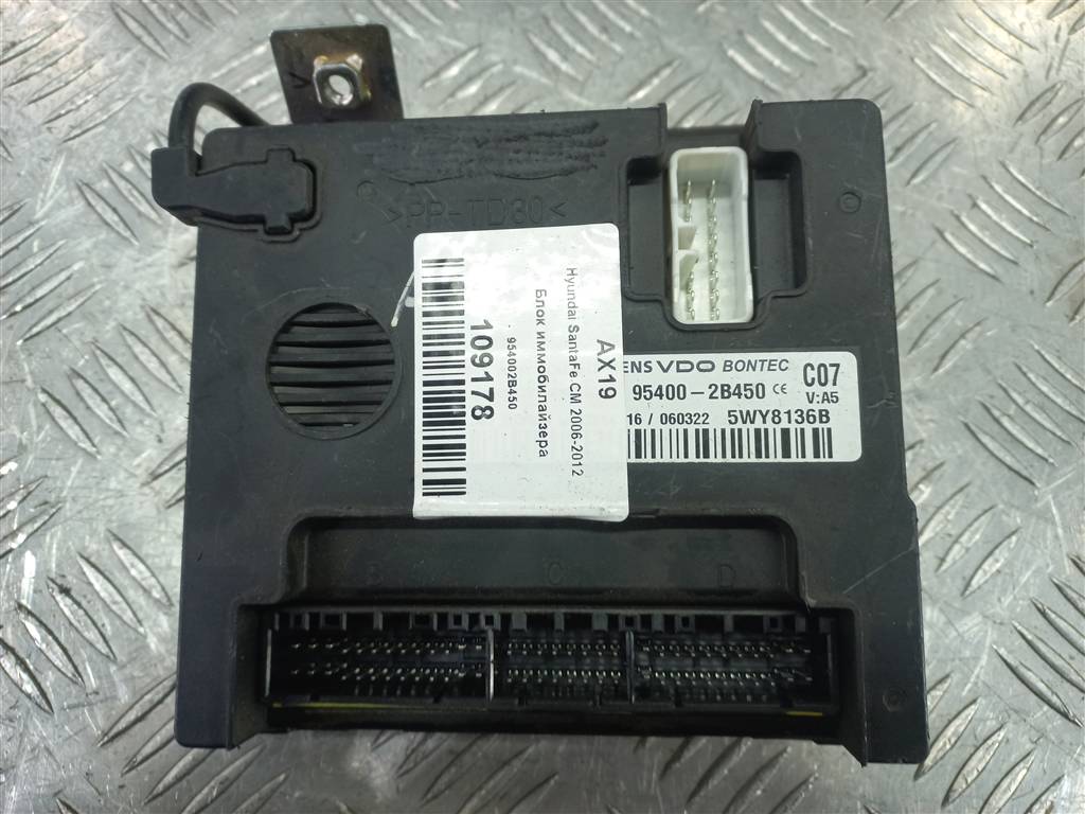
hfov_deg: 69.4
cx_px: 542
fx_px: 784
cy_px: 407
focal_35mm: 25
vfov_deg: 54.9
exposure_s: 1/50
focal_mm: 4.6
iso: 64
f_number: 1.8
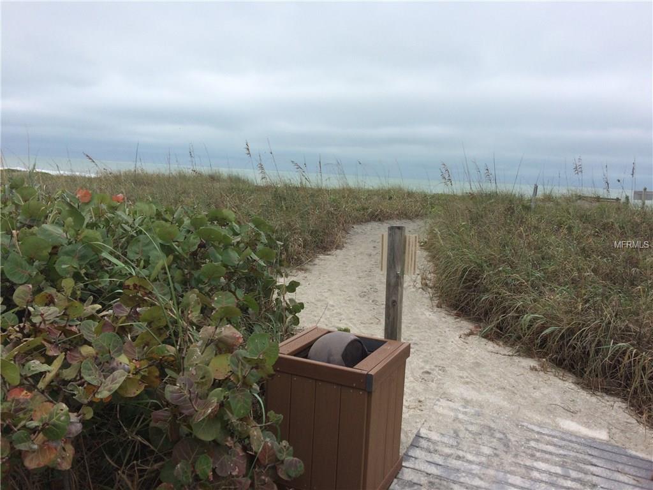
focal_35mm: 29
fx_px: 547
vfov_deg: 48.2
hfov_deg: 61.7
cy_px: 245
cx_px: 326
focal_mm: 4.15
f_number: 2.2
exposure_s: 1/838
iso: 32
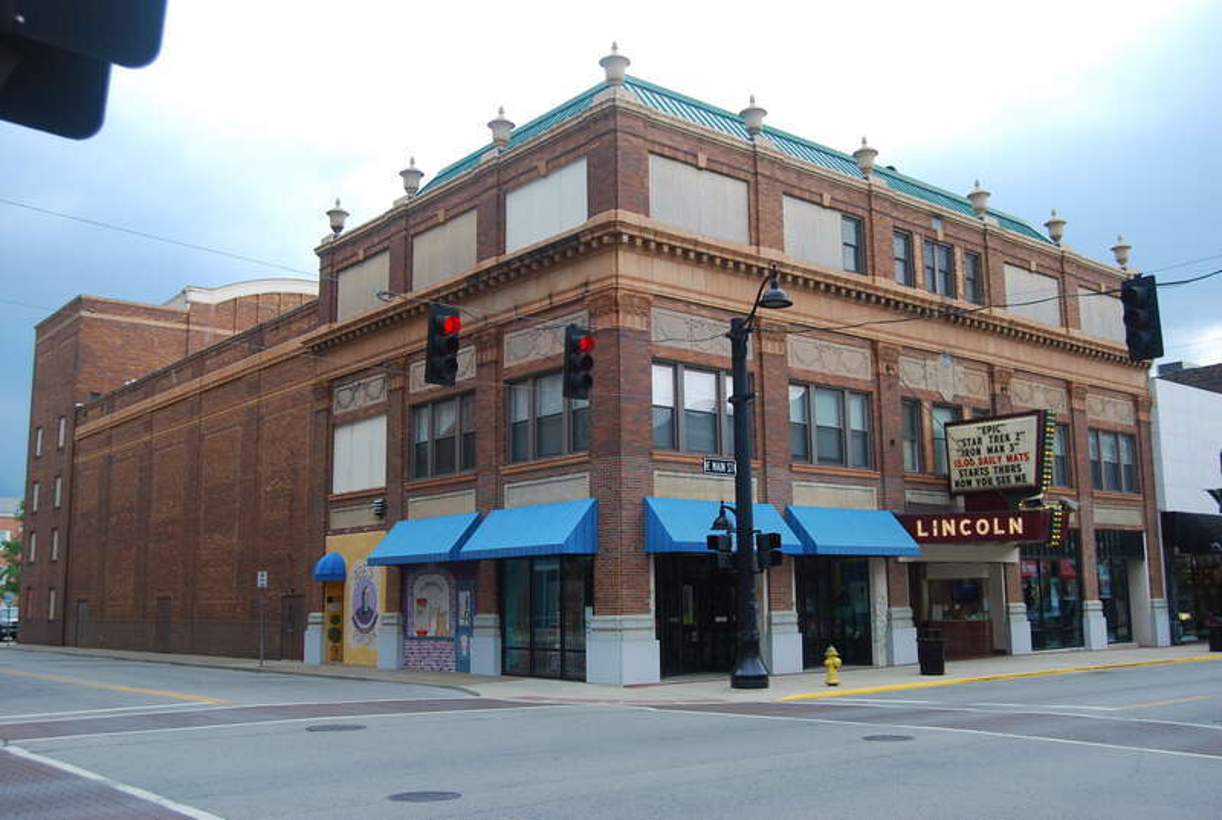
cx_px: 611
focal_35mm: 34
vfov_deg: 38.5
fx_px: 1173
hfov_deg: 55.0
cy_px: 410
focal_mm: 23
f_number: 5
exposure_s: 1/100
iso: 200
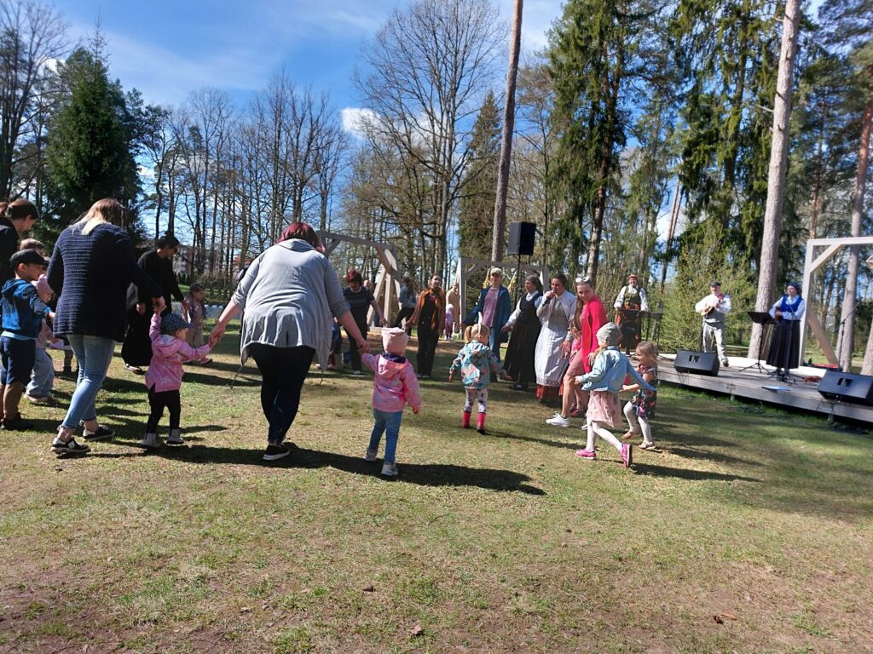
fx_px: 605
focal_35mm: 24
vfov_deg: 56.8
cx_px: 436
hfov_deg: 71.6
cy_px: 327
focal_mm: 5.23
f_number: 1.8
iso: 25
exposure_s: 1/502
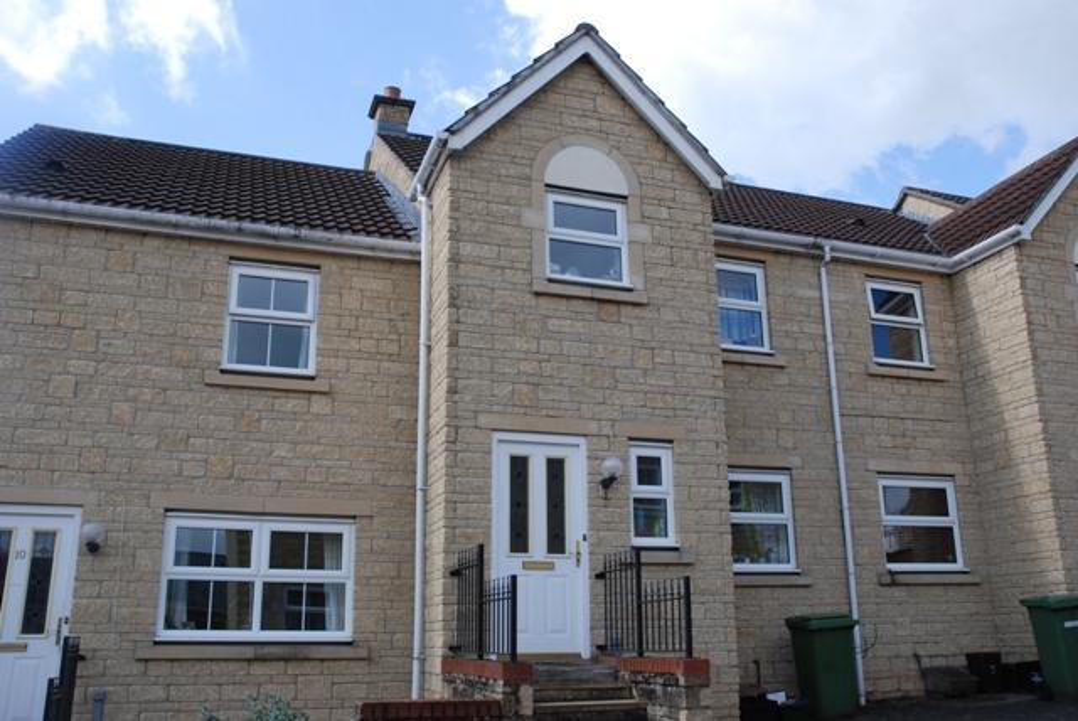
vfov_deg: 40.0
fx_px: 989
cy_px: 360
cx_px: 539
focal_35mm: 33
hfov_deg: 57.2
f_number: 10
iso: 500
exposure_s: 1/400
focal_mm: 22
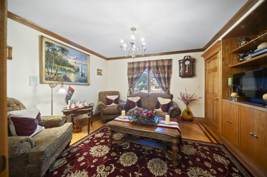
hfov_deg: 108.4
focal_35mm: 13
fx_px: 96
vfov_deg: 85.3
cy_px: 88
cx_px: 134
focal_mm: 13
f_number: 8
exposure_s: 1/3
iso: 400
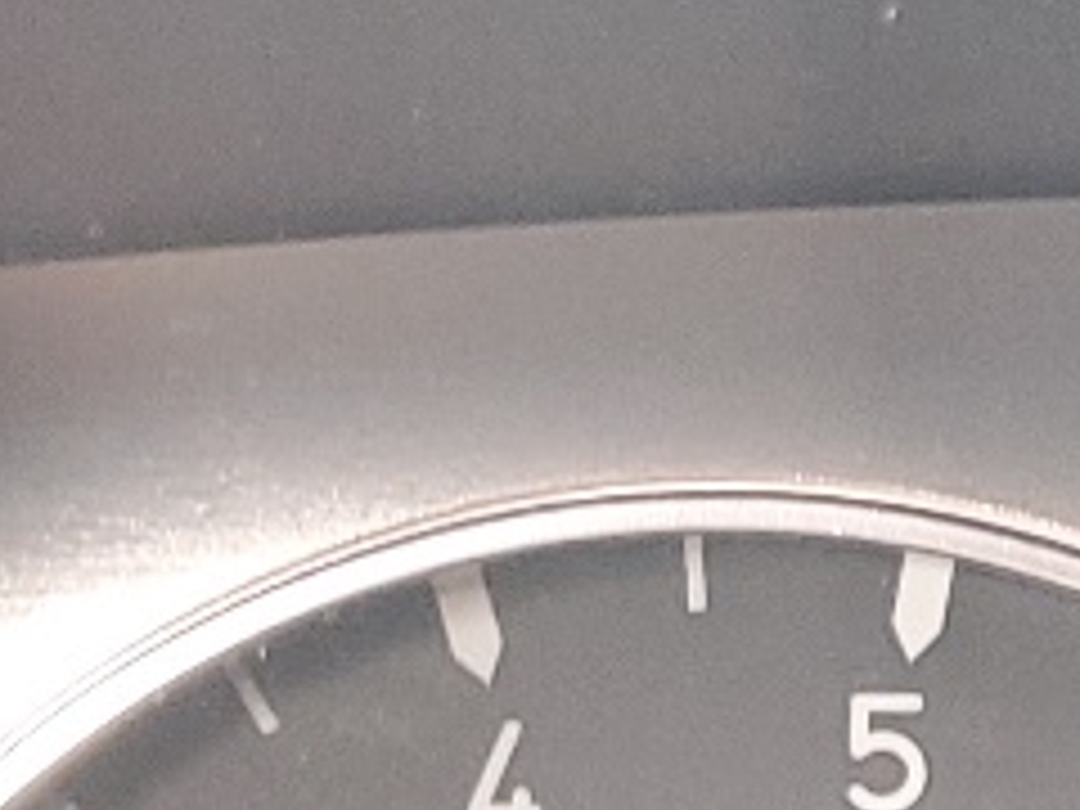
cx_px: 2403
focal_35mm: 173
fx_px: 5398
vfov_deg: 8.4
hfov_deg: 10.2
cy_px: 1220
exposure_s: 1/60.2
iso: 97
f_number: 1.5
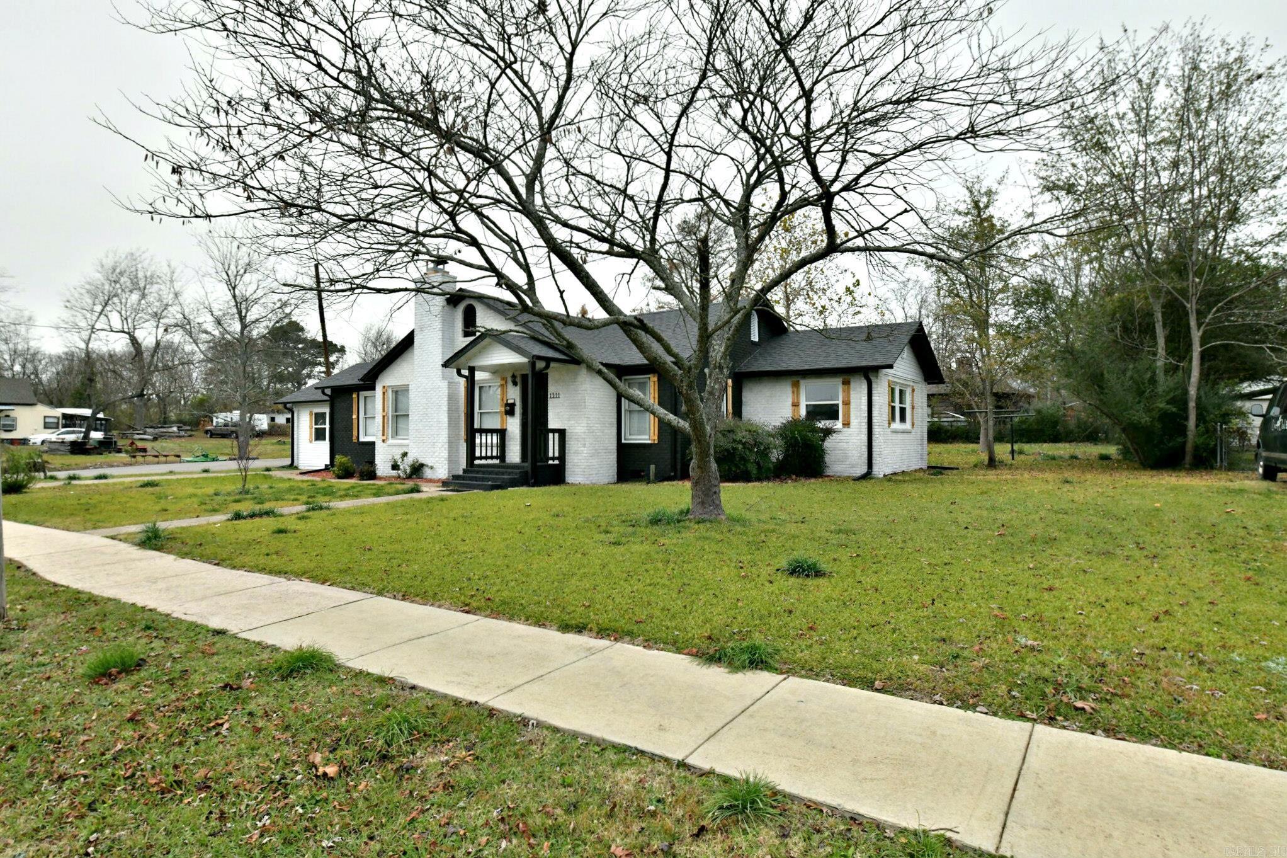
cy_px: 429
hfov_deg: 84.0
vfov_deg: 61.9
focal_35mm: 20
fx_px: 715
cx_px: 644
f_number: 14
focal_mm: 20
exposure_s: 1/800
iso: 2500
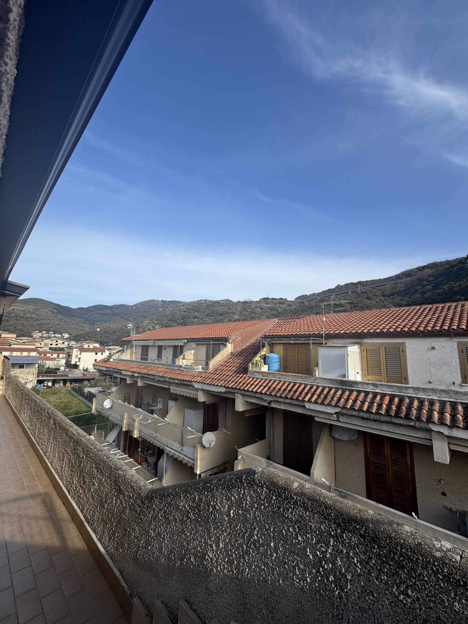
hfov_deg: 85.7
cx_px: 234
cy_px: 312
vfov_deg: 102.1
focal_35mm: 14
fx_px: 252
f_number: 2.2
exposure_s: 1/1709
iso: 50
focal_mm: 2.22
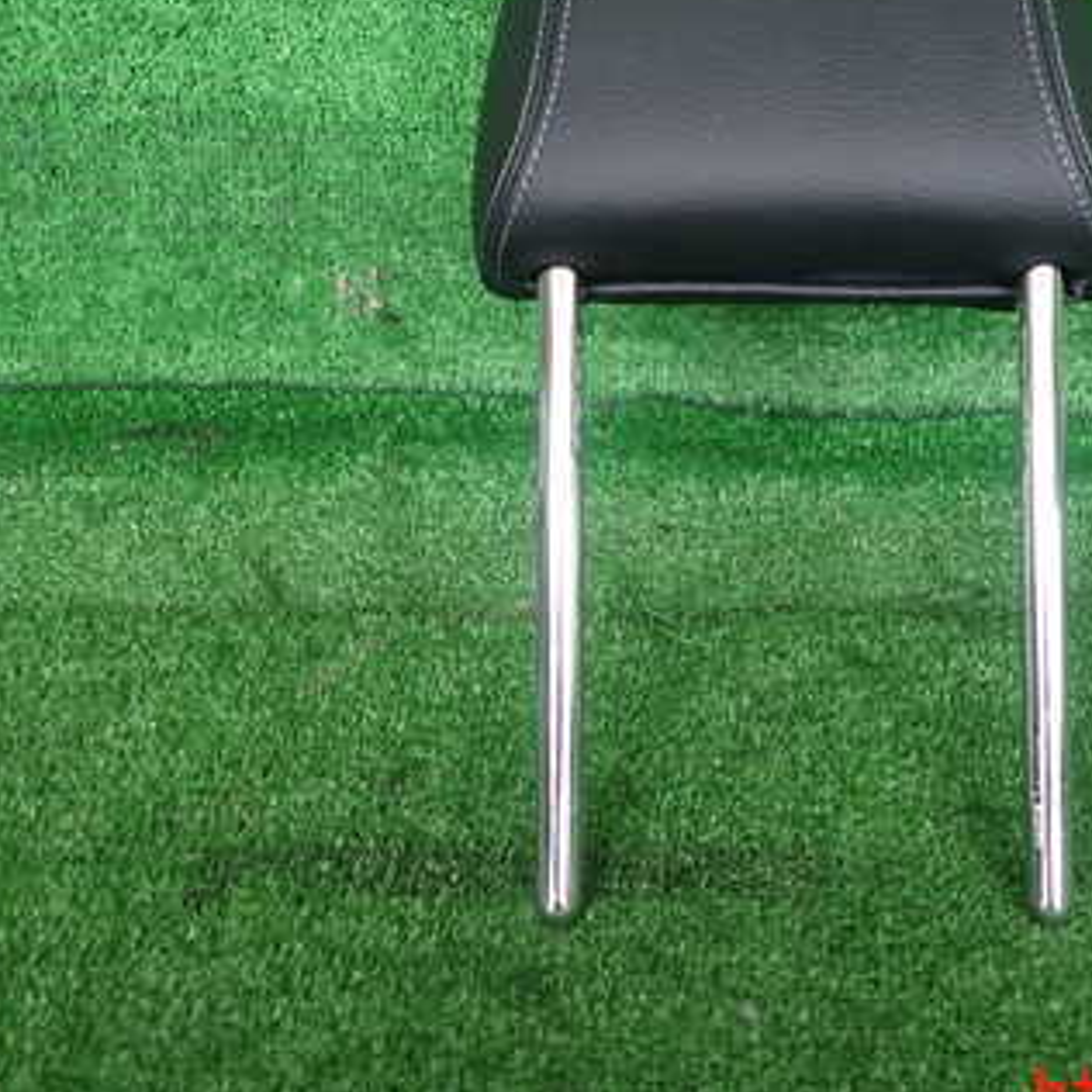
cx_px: 778
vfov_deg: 39.6
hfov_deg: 39.3
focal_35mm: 42
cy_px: 366
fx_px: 1499
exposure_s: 1/60
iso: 200
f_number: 2
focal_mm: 4.5
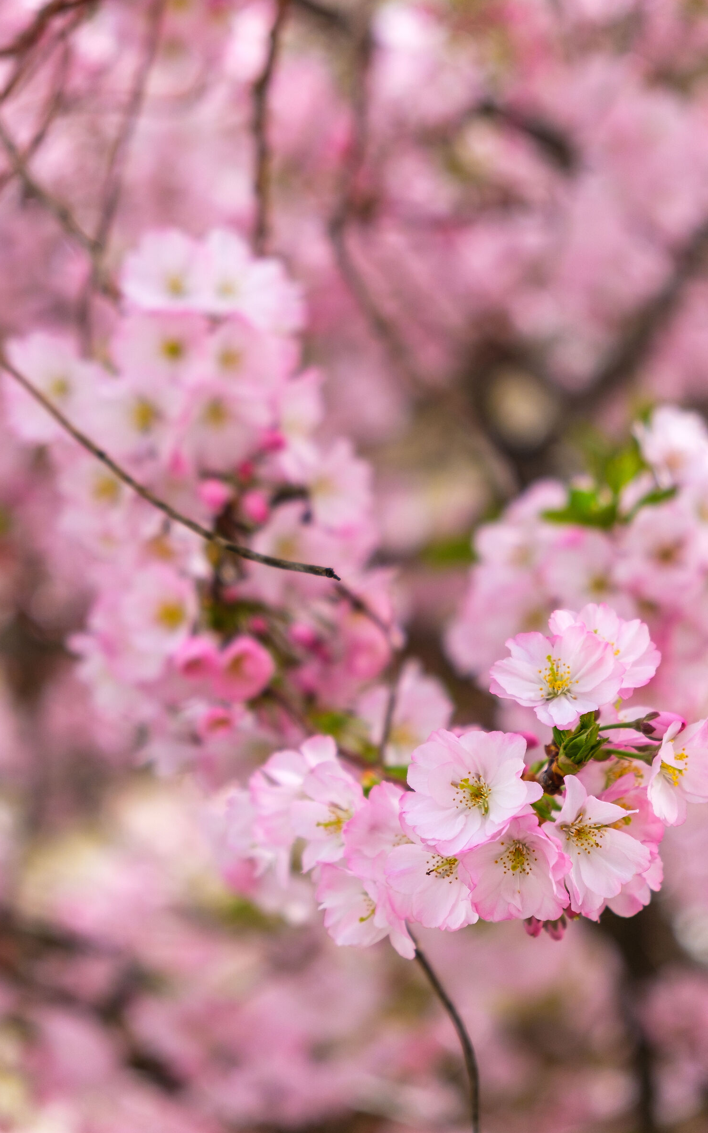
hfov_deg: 16.1
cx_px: 378
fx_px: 2501
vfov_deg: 25.5
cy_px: 565
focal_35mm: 81
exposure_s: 1/1250
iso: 200
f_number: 4
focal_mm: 52.7
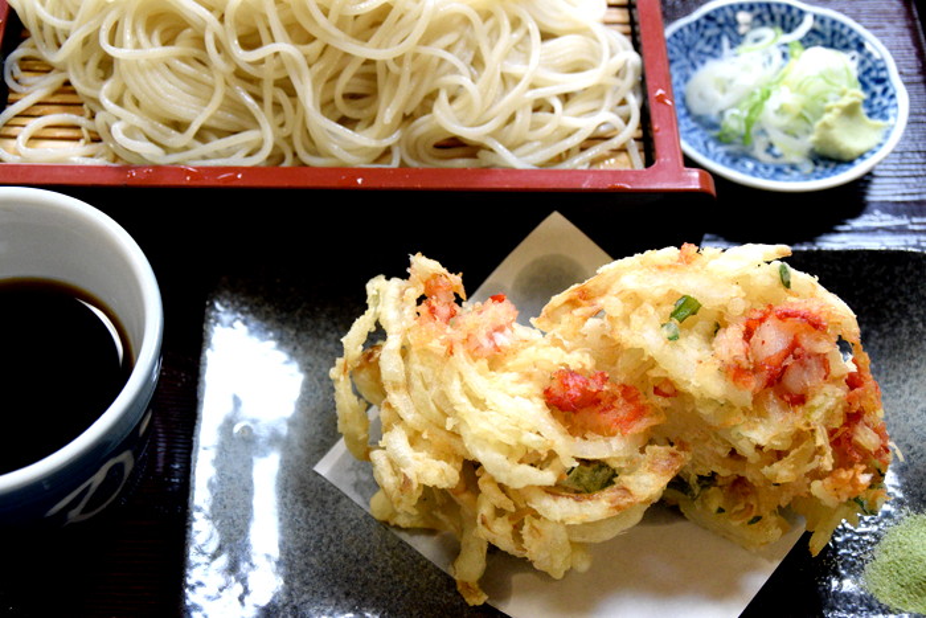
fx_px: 1351
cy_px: 309
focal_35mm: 52
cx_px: 463
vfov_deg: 25.8
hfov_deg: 37.8
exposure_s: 1/250
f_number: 5.6
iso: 4000
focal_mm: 35
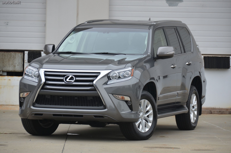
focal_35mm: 225
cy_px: 76
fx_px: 1441
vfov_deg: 6.1
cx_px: 116
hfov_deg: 9.2
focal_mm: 150
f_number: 5.6
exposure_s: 1/1000
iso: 450
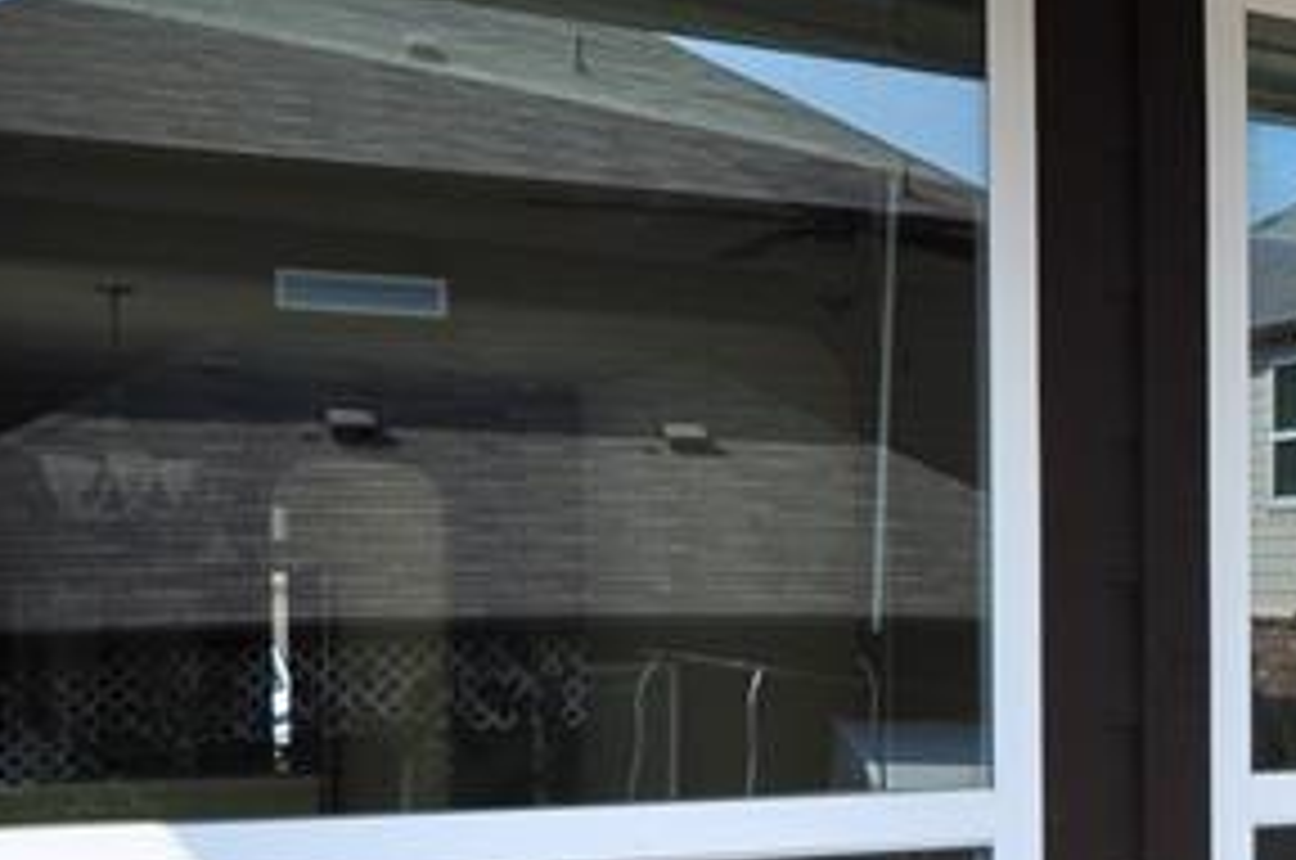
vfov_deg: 20.8
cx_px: 1678
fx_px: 2300
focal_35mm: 64
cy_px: 725
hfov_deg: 26.7
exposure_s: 1/250
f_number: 10
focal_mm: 12
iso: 250
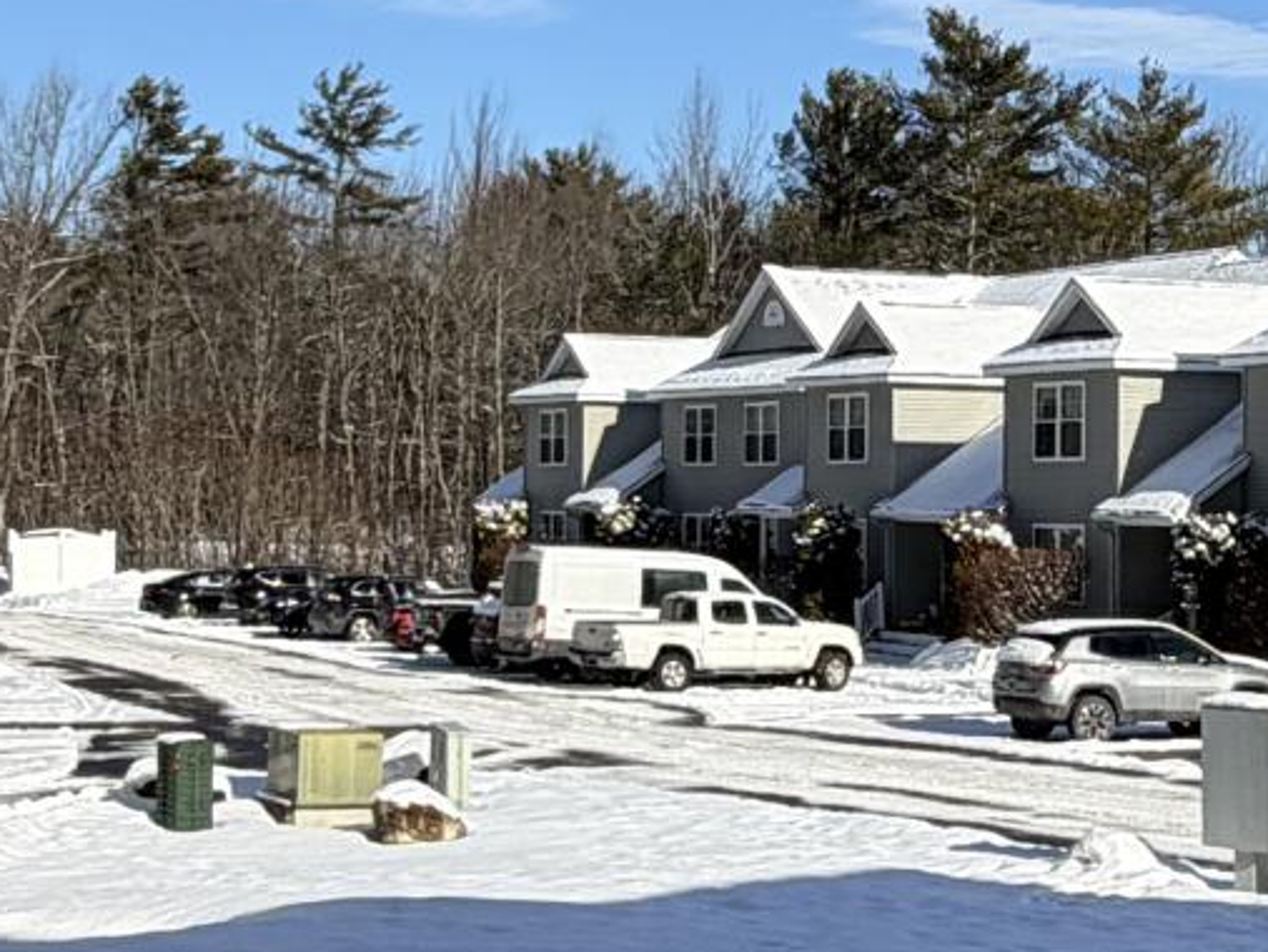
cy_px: 401
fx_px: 3042
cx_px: 1000
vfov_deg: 17.8
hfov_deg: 23.2
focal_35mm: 83
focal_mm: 2.22
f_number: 2.2
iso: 20
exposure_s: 1/1167
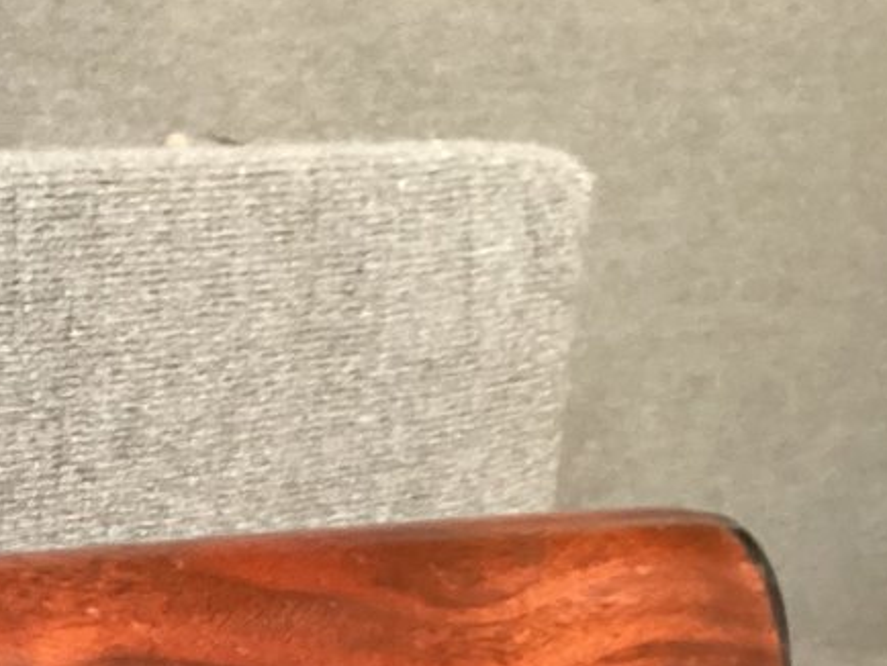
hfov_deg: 15.8
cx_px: -645
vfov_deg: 13.0
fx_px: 2769
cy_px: 986
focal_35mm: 108
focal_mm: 3.3
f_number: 2.4
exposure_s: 1/30
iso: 400
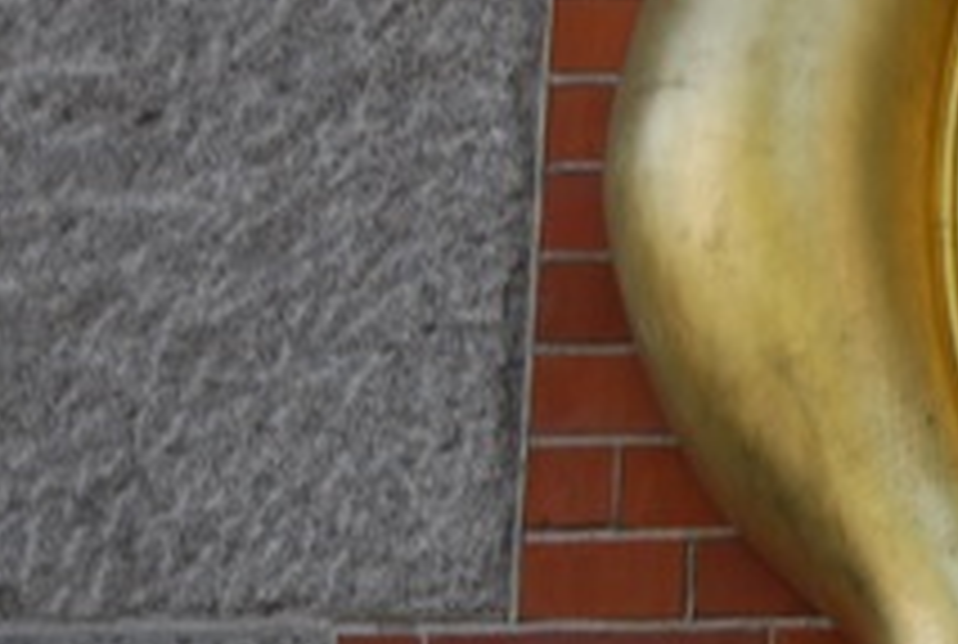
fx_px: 6000
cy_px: 263
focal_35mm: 225
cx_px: 1777
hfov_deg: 8.7
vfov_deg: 6.1
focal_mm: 40
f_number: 5.6
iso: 100
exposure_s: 1/125
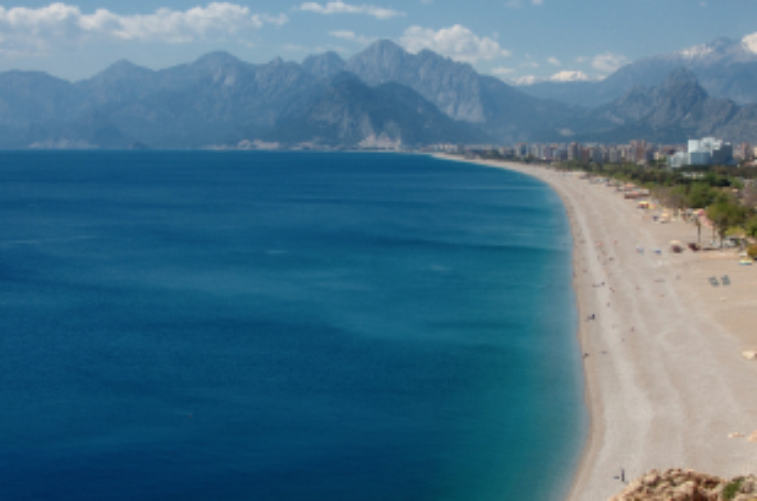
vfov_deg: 23.3
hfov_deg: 34.3
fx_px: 1217
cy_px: 241
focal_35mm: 58
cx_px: 480
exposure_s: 1/250
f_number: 11
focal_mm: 28
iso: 200
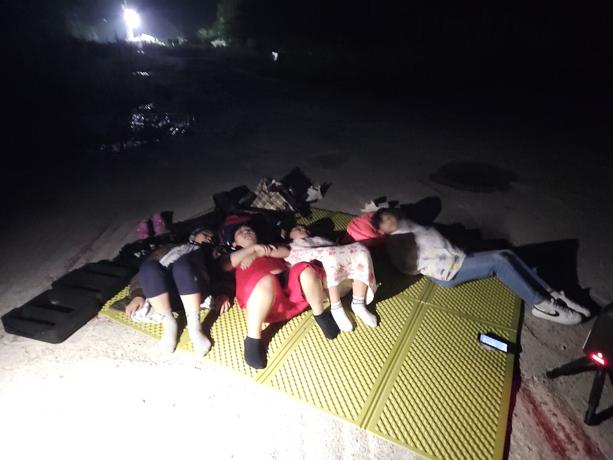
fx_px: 407
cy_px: 230
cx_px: 306
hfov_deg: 73.9
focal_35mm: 23
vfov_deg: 58.9
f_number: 1.8
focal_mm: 5.4
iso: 3200
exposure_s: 1
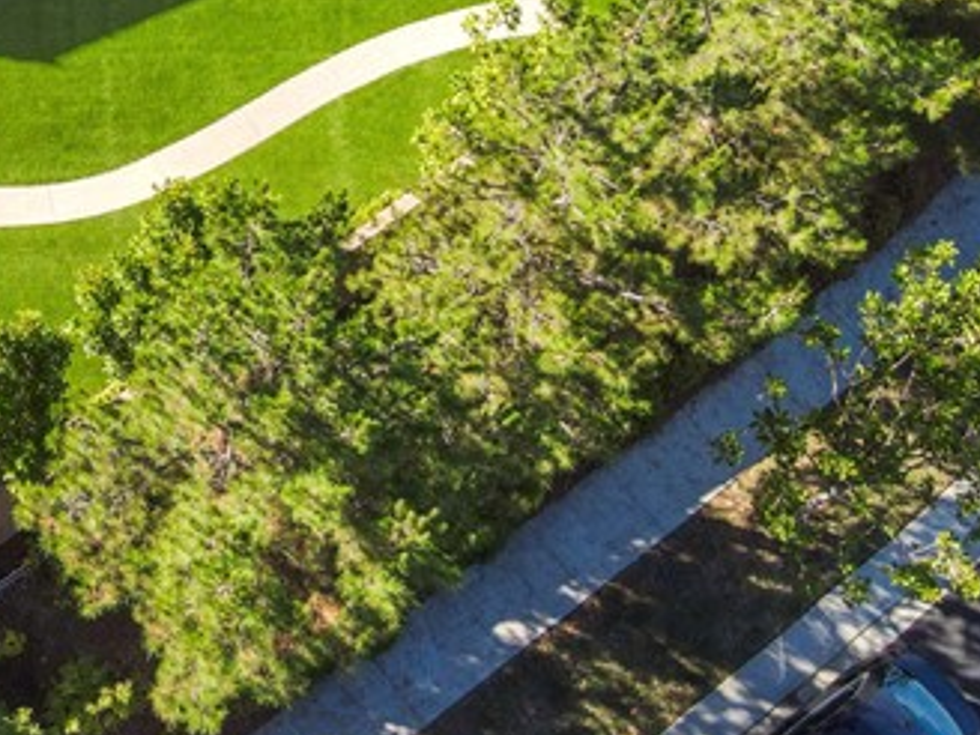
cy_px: -105
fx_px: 2123
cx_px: -90
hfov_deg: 24.3
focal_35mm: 75
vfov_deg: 18.8
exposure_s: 1/320
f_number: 2.8
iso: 100
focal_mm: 4.5
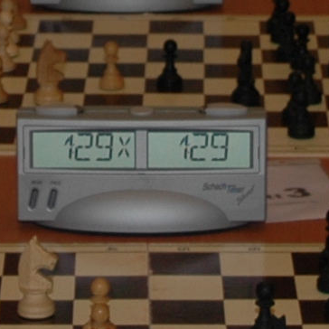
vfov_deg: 6.3
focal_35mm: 274
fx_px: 2946
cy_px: -217
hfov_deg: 6.4
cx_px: 23
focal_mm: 26
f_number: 4.2
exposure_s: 1/60
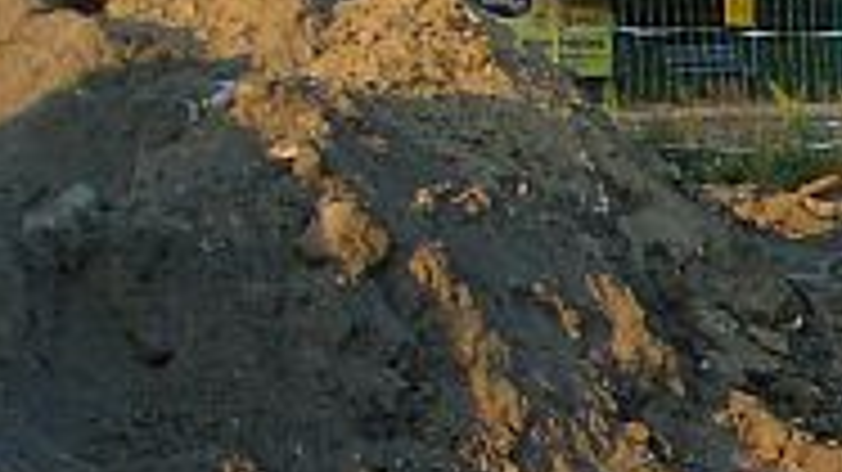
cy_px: 544
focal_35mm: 172
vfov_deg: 7.0
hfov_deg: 11.5
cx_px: 1567
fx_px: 3839
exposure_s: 1/200
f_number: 2.8
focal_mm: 6.1
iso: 80
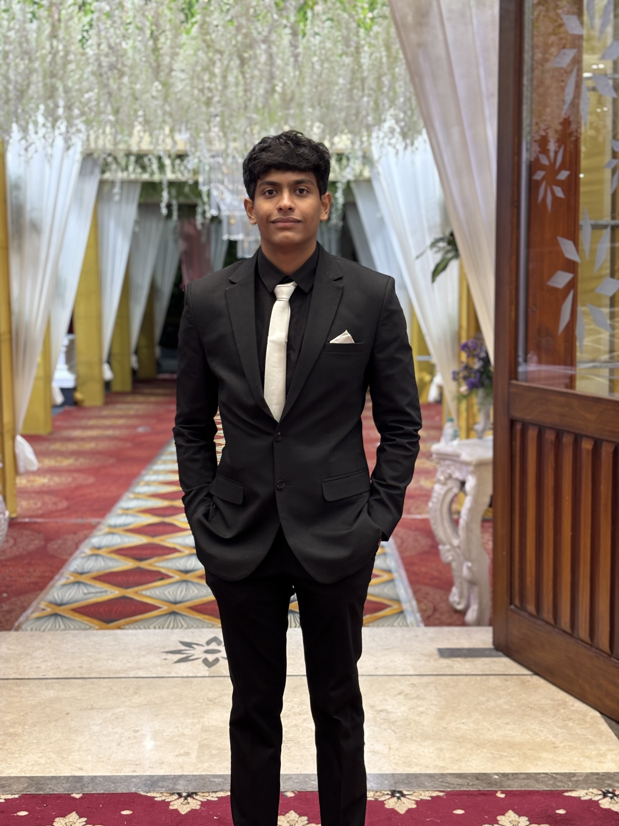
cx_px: 310
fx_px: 1240
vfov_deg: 36.8
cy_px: 413
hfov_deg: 28.0
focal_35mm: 52
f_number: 1.6
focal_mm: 5.96
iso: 100
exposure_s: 1/33
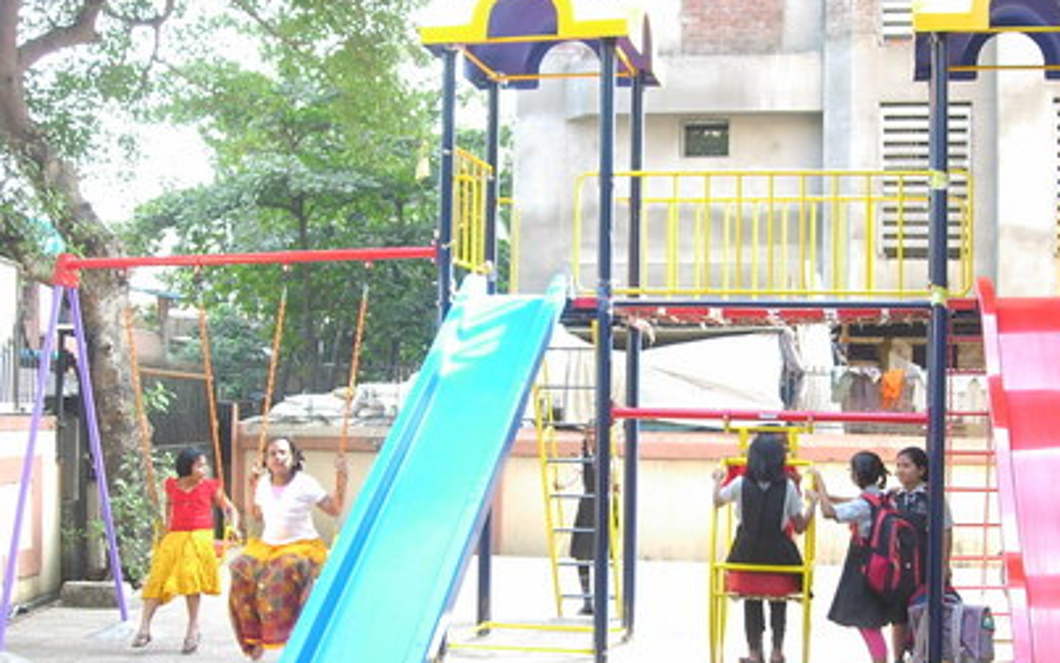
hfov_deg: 40.1
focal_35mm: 50
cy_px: 417
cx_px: 652
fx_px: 1445
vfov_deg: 25.8
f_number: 2.8
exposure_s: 1/65.8
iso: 79
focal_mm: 7.8
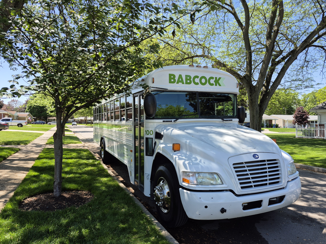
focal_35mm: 23
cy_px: 122
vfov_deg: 58.9
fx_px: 217
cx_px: 163
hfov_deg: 73.9
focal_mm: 5.4
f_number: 1.8
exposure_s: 1/648
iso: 25
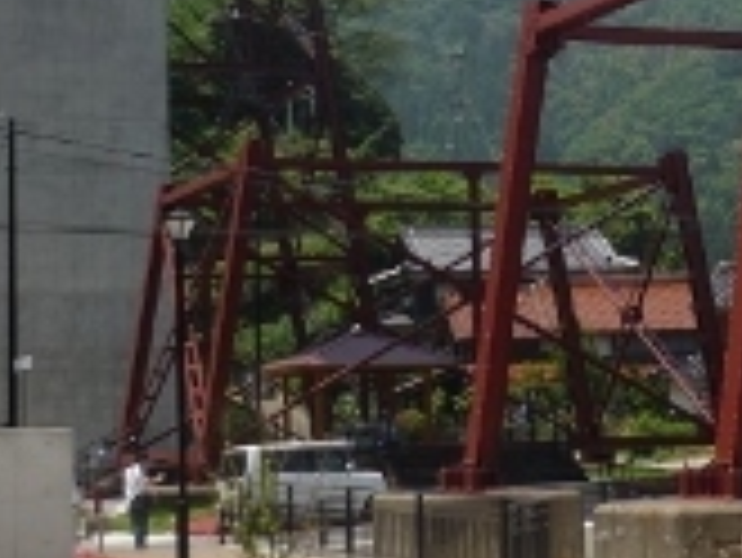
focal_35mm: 100
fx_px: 2145
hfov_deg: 19.3
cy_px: 52
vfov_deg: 14.7
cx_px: 648
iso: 100
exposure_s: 1/200
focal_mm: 5.5
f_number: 8
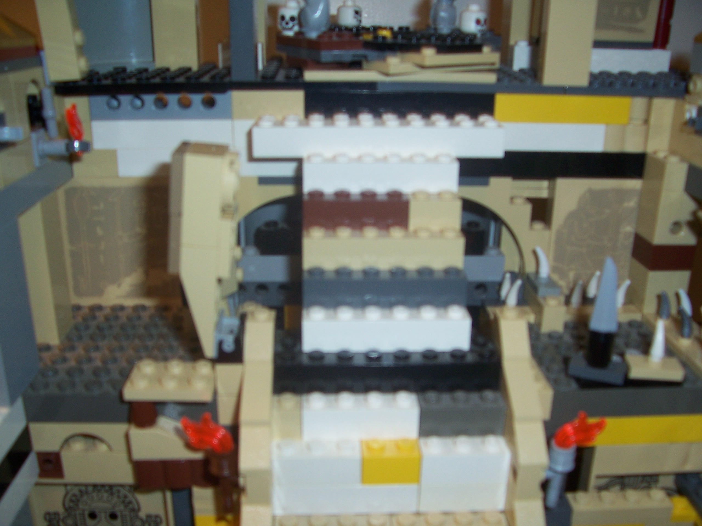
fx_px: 690
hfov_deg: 54.0
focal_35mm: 34
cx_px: 351
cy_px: 263
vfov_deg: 41.8
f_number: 2.7
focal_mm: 5.6
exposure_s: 1/60
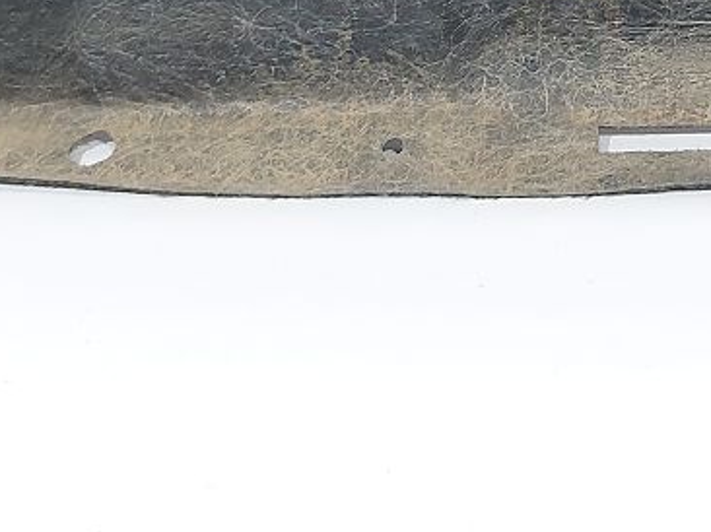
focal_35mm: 91
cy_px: -412
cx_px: 702
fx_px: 1868
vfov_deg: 14.4
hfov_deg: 20.9
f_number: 1.8
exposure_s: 1/50
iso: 100
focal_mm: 5.23
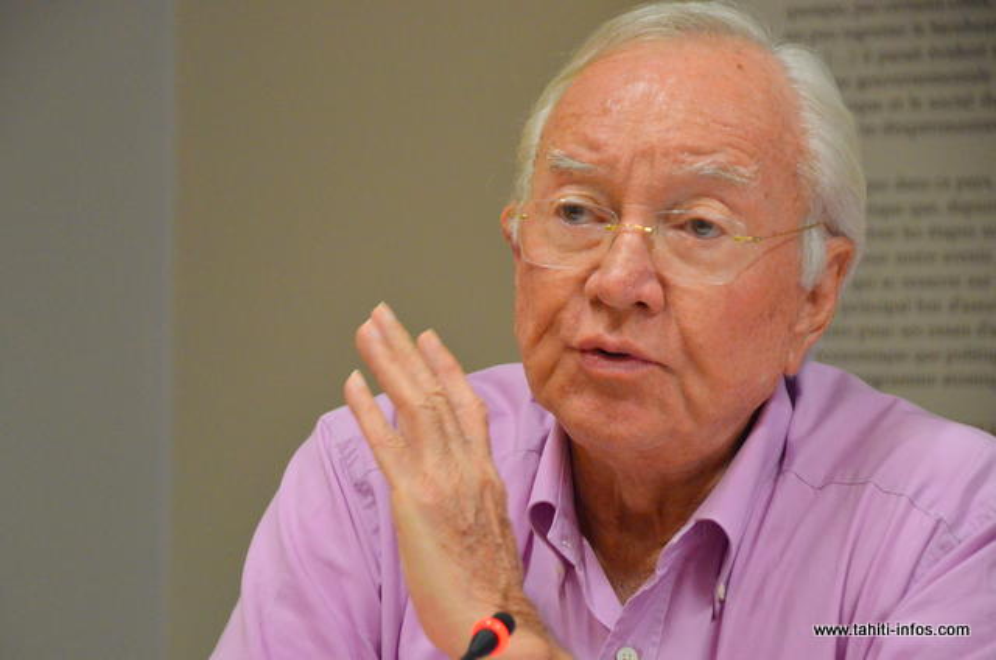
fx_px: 4349
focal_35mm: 158
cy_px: 330
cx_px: 498
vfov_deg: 8.7
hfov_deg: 13.1
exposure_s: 1/125
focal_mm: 105
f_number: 5.6
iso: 4000
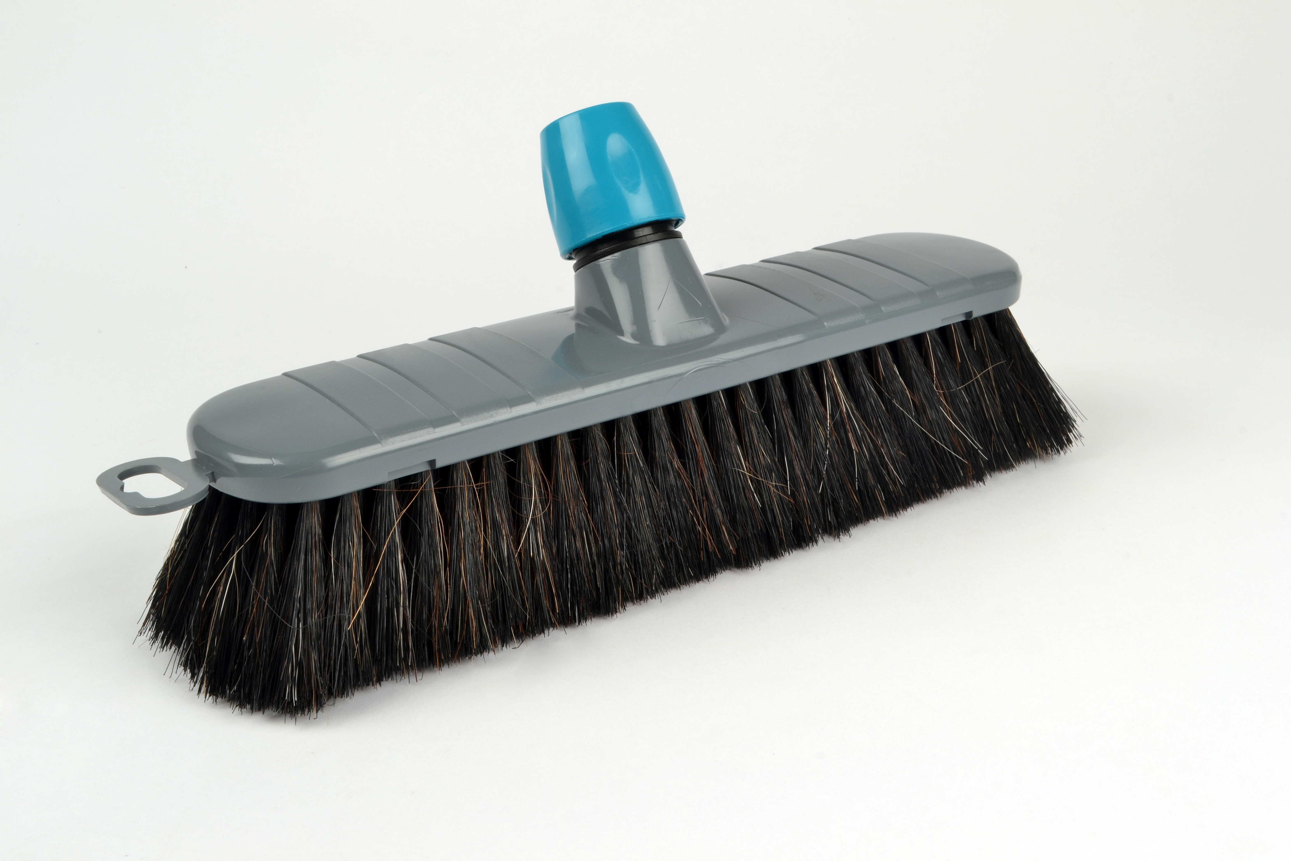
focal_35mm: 48
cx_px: 646
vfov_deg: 28.1
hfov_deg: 41.1
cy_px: 430
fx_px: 1721
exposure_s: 1/125
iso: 200
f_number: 20
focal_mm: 32
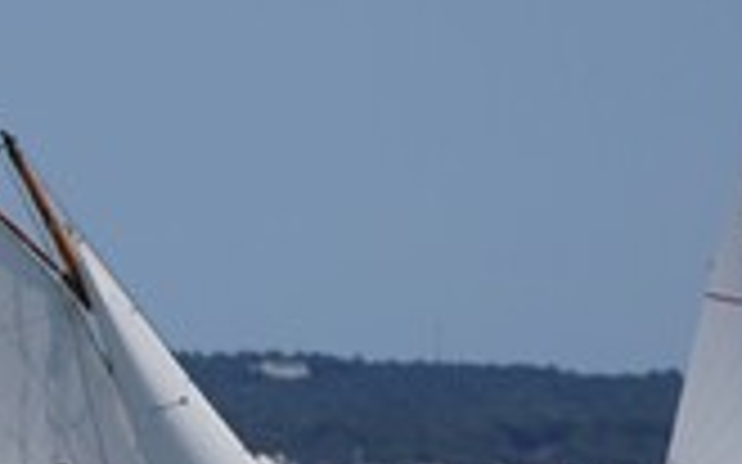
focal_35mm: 1111
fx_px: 22459
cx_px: -382
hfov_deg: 1.9
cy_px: 110
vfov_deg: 1.2
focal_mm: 150
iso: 100
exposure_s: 1/1600
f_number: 5
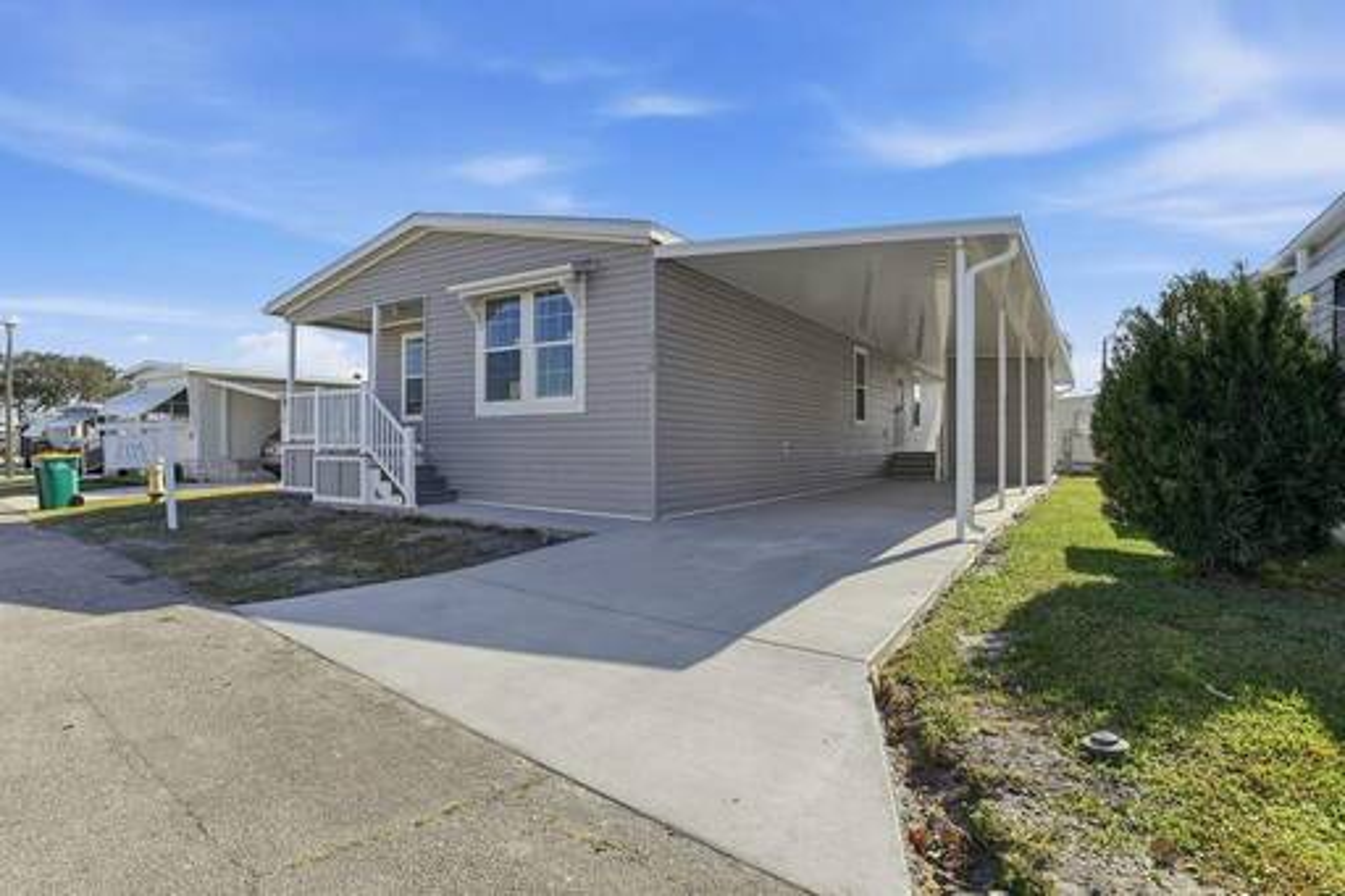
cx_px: 672
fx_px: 672
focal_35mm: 18
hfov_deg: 90.0
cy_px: 448
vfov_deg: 67.3
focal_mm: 18
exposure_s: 1/1250
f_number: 8
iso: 100
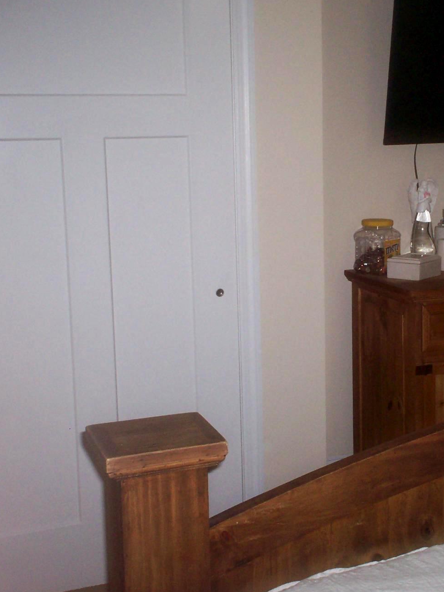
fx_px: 975
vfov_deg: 33.7
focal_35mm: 57
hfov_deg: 25.4
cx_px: 328
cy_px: 260
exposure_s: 1/60
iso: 140
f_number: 4.5
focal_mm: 6
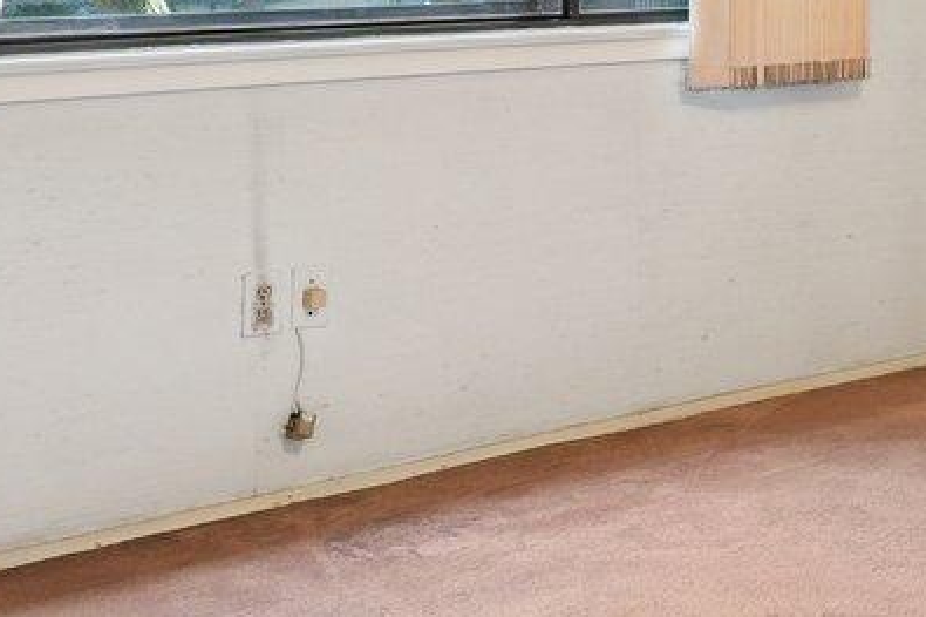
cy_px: -107
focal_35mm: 83
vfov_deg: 15.9
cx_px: 1095
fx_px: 2134
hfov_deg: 22.6
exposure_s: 1/10
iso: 400
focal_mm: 16
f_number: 8
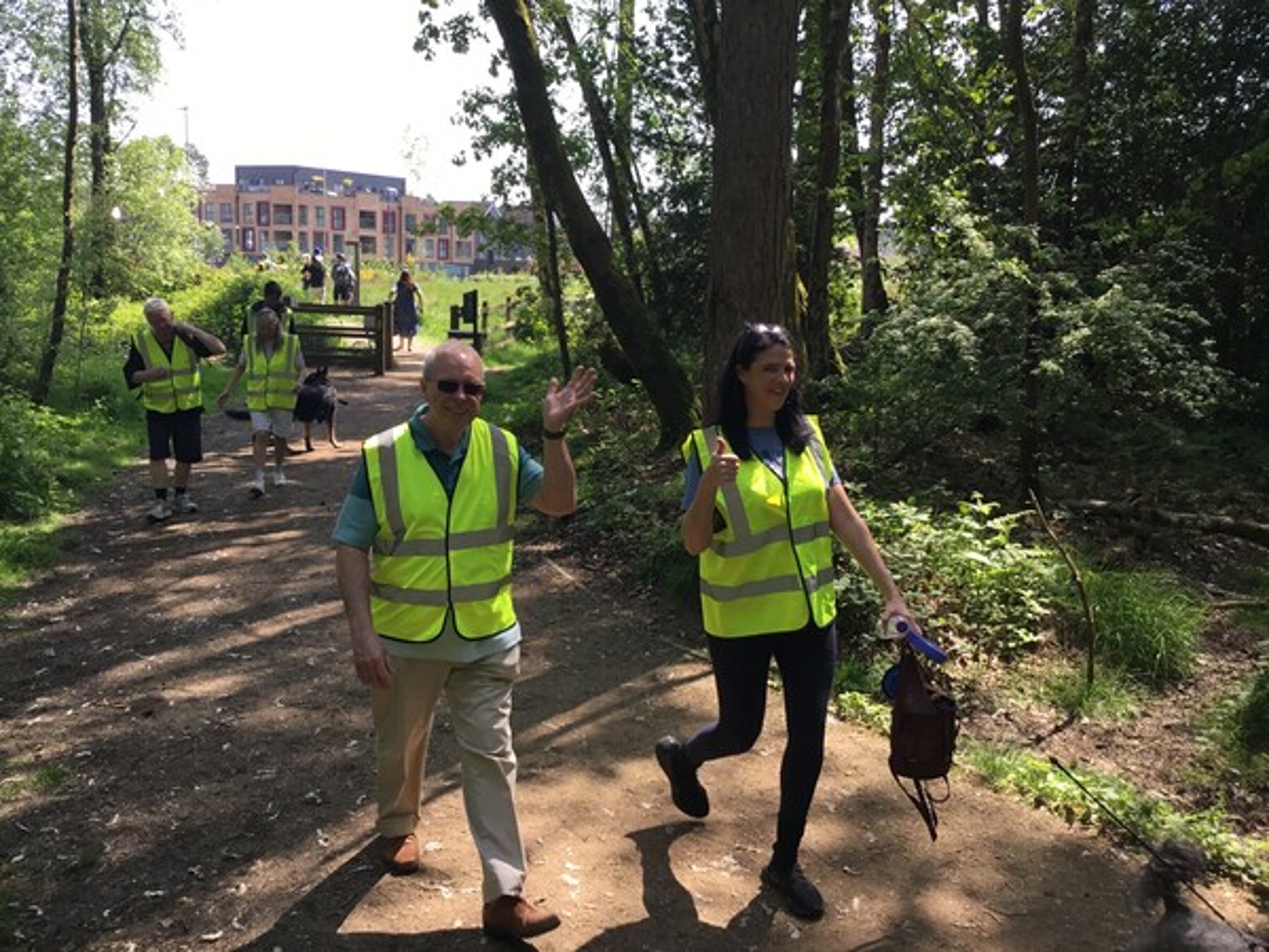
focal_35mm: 31
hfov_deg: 58.4
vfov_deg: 45.4
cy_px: 476
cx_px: 634
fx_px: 1136
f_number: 2.4
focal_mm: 3.3
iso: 25
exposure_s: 1/255
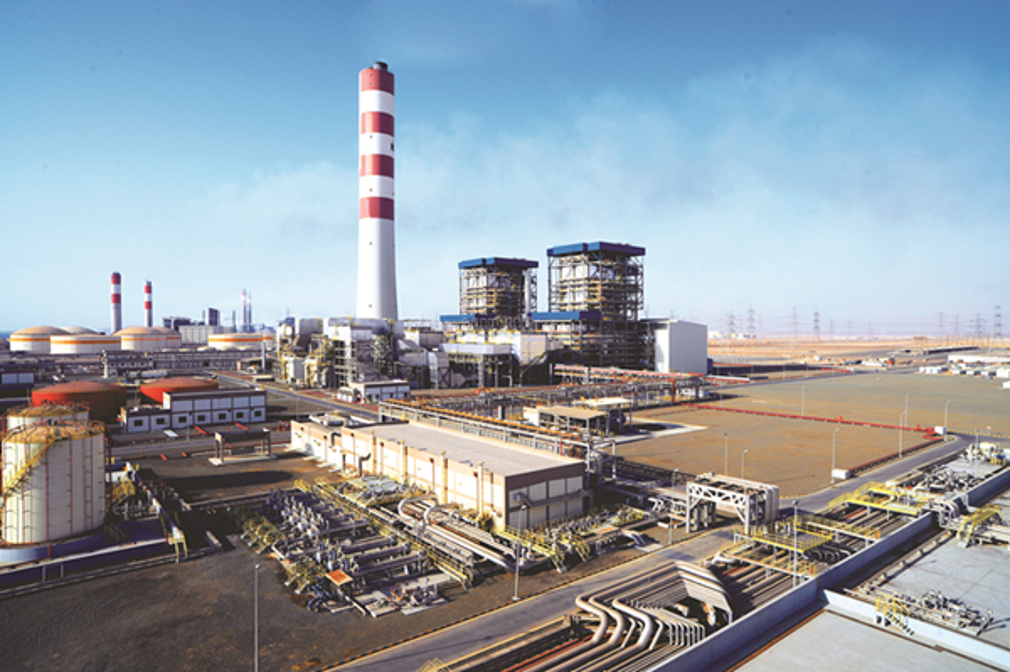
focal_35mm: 21
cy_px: 336
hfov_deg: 81.3
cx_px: 505
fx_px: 589
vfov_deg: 59.4
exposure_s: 1/350
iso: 100
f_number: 11
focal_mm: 21
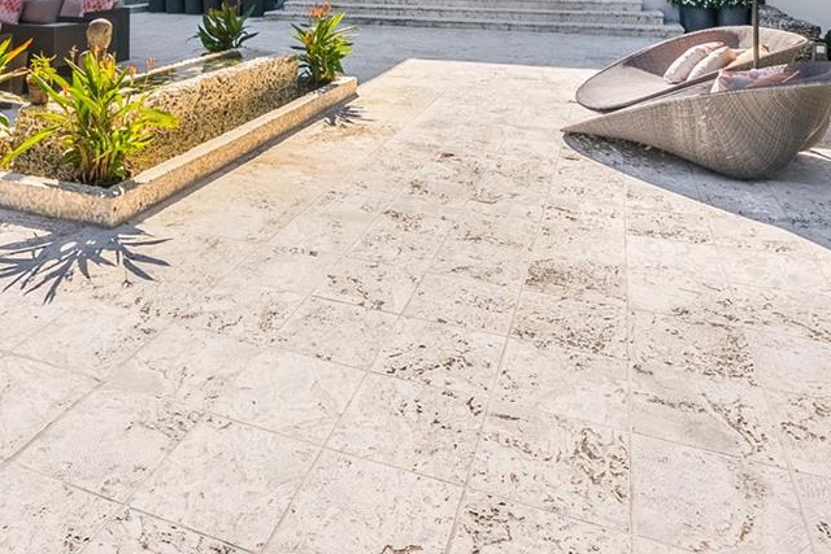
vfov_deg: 36.6
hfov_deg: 61.4
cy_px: -60
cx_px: 331
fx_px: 693
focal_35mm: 30
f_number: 8
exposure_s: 1/640
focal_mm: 12
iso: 200
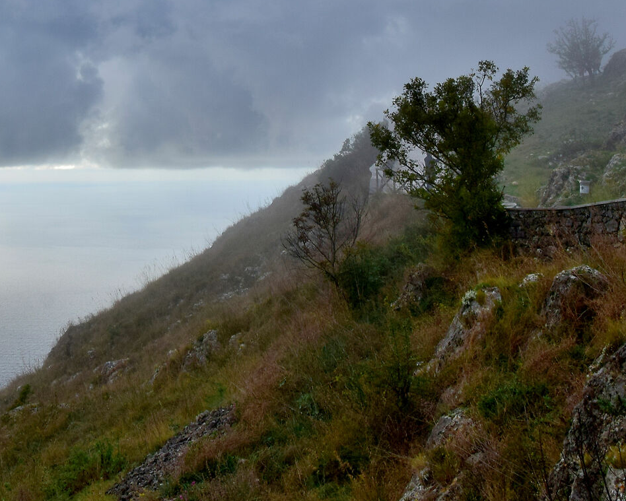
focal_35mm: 57
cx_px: 159
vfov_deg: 25.4
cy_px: 7
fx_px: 1056
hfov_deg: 32.4
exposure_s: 1/80
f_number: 16
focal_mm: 16
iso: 100
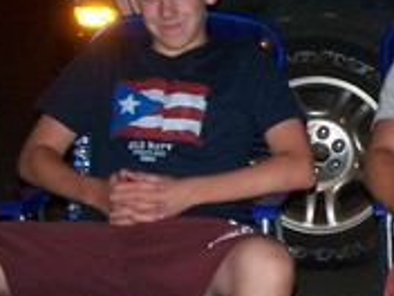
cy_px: 186
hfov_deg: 13.7
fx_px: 1571
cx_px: 538
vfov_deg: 10.7
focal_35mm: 138
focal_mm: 6.3
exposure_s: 1/60
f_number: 2.8
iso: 160
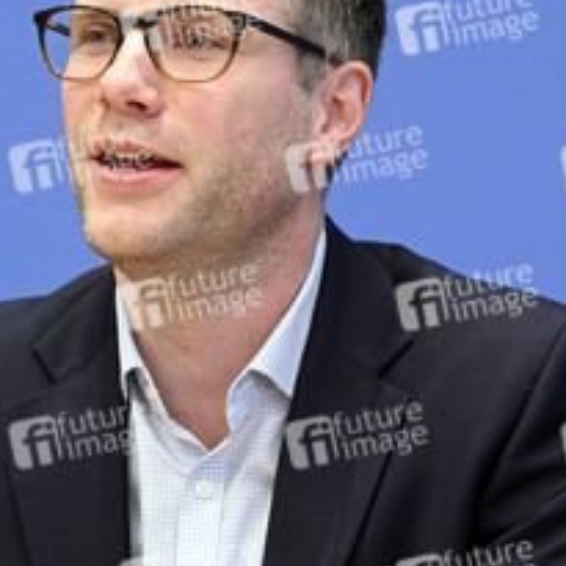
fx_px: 4662
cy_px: 229
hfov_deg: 6.9
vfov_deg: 6.9
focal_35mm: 252
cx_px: 117
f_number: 5
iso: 5000
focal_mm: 135
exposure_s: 1/640
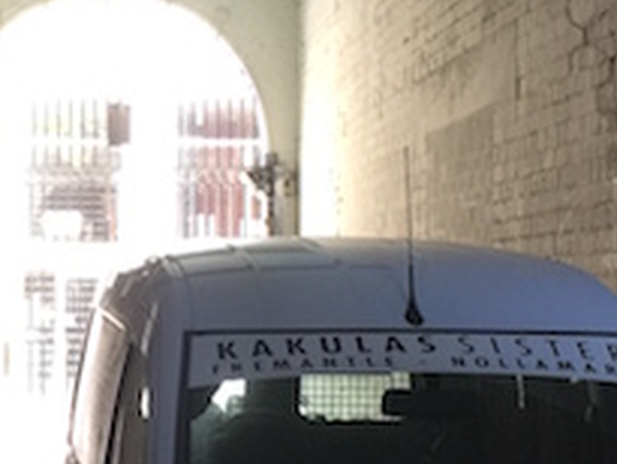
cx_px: 63
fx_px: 2015
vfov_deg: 13.1
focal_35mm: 113
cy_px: 289
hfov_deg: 17.2
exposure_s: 1/17
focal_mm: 4.15
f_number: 2.2
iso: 50
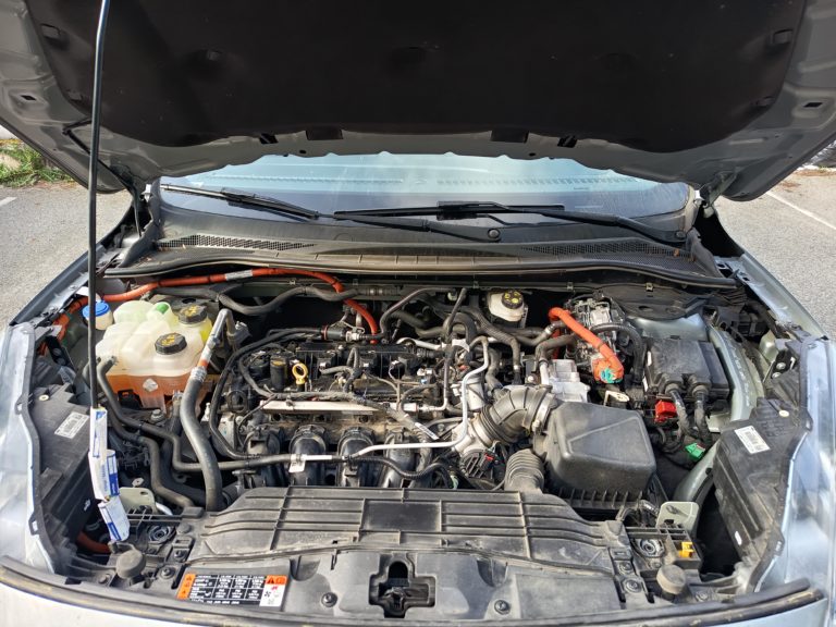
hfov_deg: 71.6
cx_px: 418
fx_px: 580
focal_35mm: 24
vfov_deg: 56.8
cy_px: 314
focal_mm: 5.24
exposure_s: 1/100
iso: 111
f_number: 1.7
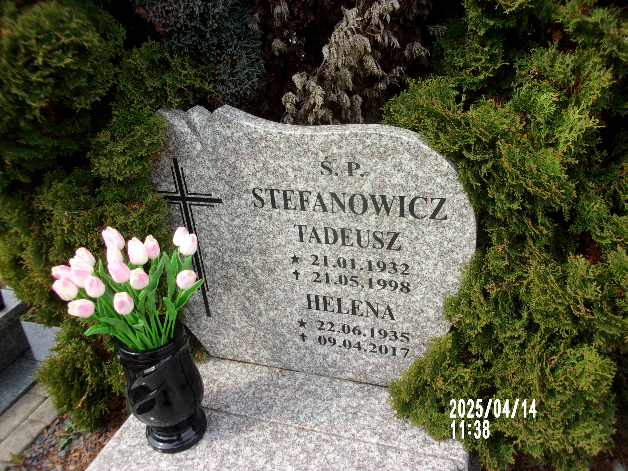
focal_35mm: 28
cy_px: 236
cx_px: 314
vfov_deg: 49.7
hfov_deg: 63.4
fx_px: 508
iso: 80
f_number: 3.9
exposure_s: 1/280
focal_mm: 5.1
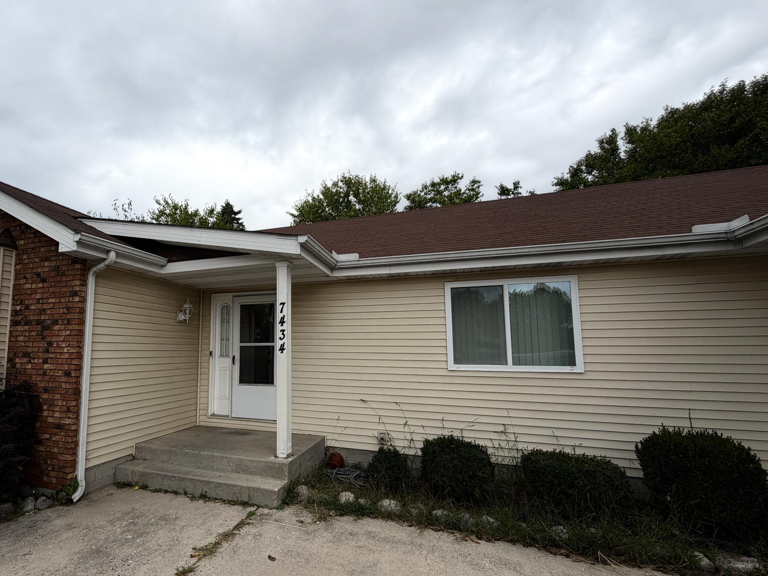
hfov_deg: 86.1
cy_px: 314
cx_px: 291
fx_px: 399
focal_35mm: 18
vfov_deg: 71.5
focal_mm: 2.22
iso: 40
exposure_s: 1/717
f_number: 2.2
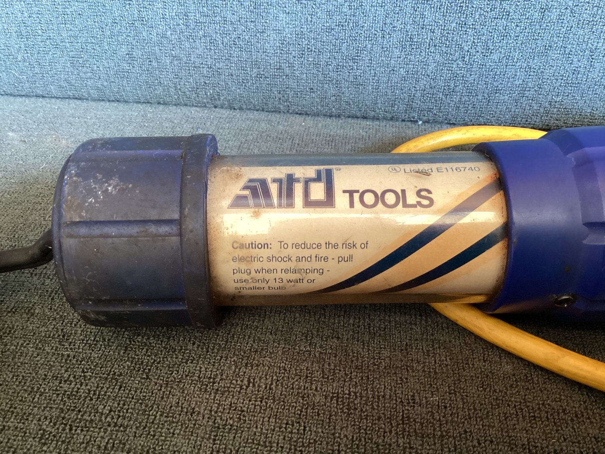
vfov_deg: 45.4
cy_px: 227
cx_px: 302
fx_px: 542
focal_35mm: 31
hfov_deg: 58.3
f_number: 2.4
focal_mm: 3.3
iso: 250
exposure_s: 1/50
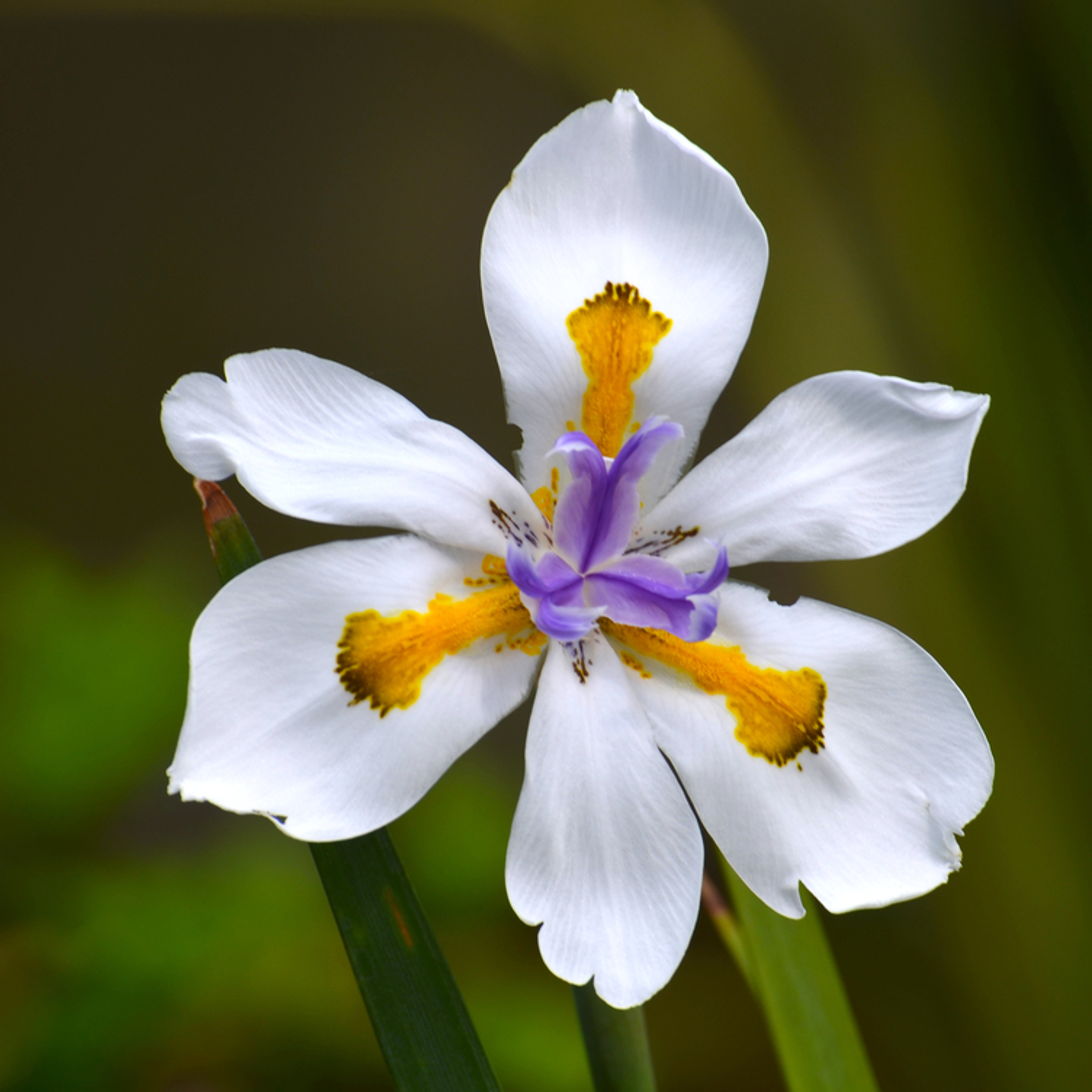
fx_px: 12729
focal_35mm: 357
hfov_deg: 4.9
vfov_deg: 4.9
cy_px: 545
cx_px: 619
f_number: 8
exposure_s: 1/160
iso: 100
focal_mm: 185
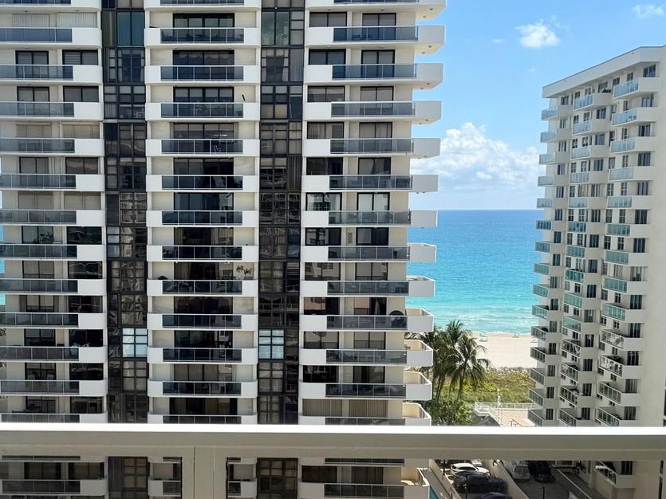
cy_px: 308
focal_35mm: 46
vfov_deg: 31.4
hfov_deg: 40.7
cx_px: 223
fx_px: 885
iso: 80
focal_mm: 6.76
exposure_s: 1/2169
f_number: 1.78
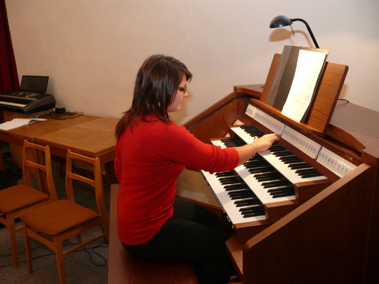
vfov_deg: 40.7
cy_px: 142
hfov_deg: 52.6
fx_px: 383
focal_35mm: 35
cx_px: 190
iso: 200
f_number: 2.8
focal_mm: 7.4
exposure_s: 1/30
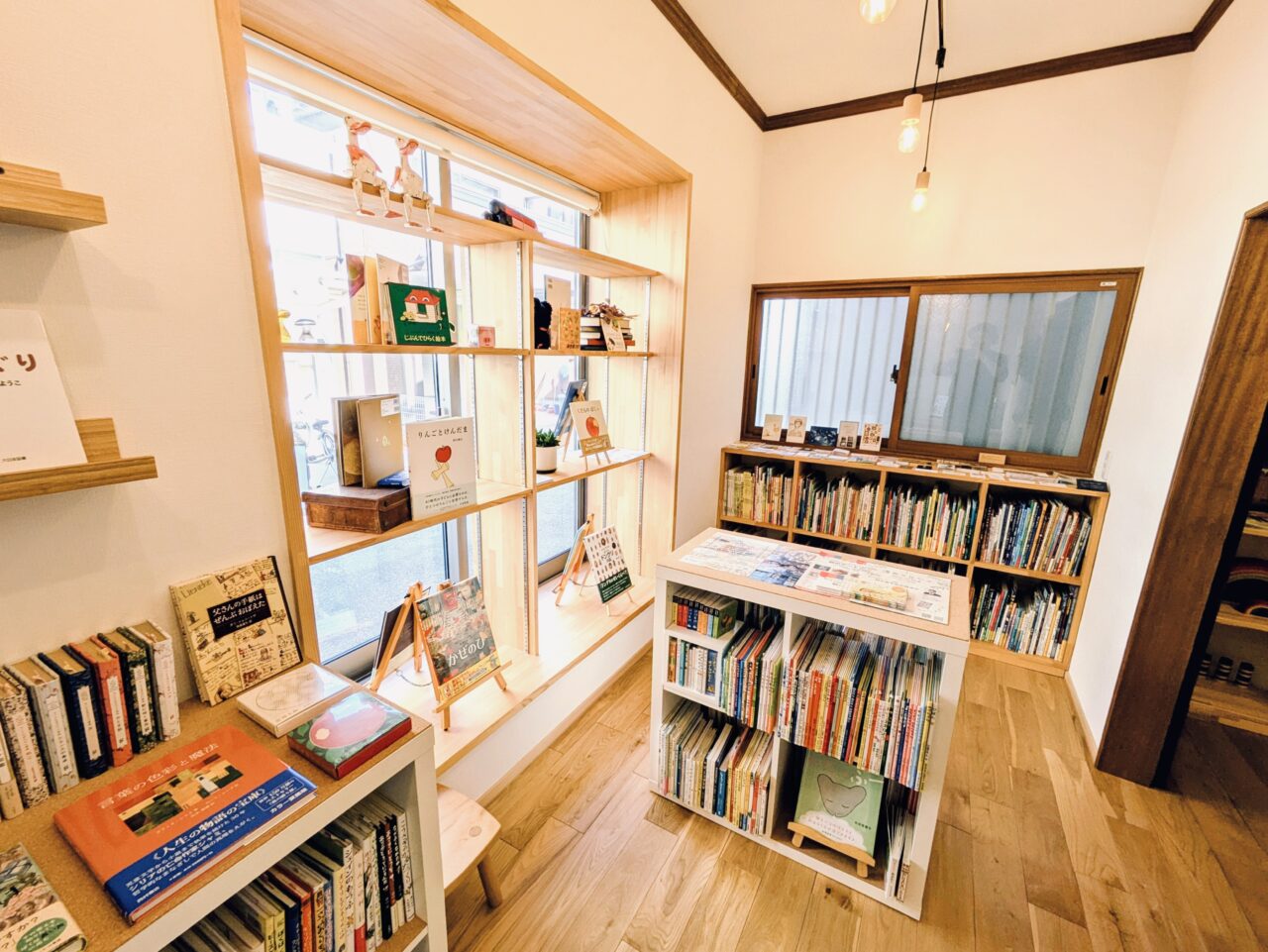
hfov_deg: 102.0
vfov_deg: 85.7
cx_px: 634
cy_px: 476
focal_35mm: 14
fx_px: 513
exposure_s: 1/403
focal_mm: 1.83
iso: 67
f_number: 2.2
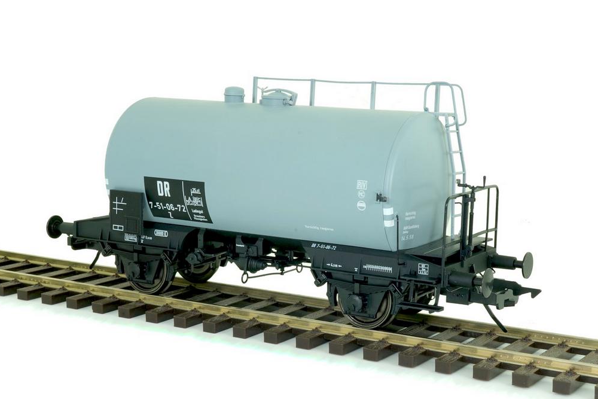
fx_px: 698
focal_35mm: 42
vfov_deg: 31.9
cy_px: 202
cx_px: 298
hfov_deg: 46.4
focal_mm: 41
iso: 50
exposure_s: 1/2
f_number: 25
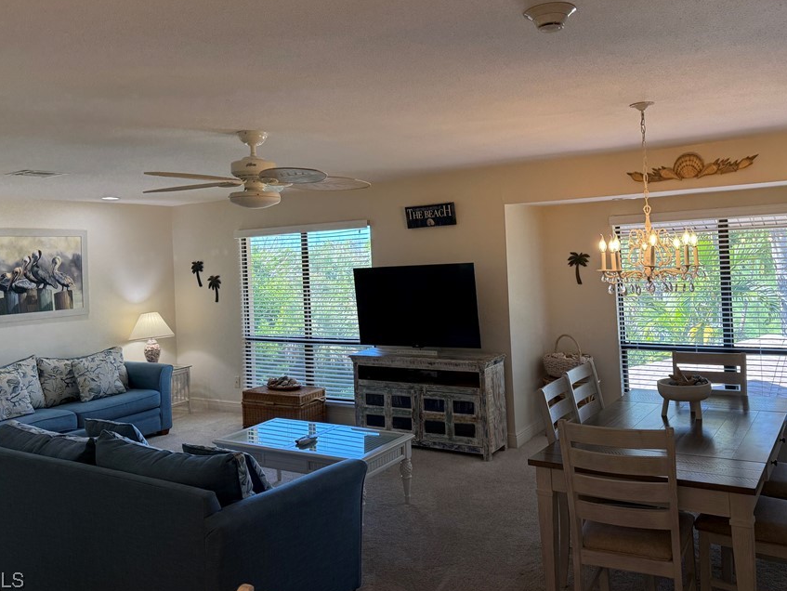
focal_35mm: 29
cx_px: 412
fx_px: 660
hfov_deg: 61.6
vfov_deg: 48.0
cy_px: 244
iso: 125
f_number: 1.78
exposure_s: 1/230
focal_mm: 6.76
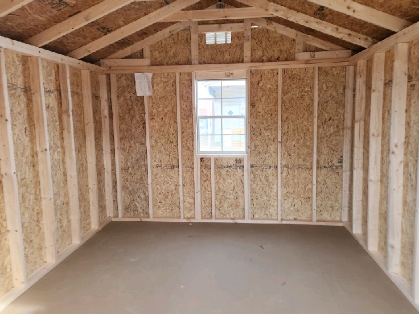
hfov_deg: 69.3
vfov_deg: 54.8
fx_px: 303
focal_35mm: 25
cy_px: 145
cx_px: 224
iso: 25
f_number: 1.8
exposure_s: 1/60.2
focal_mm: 5.4
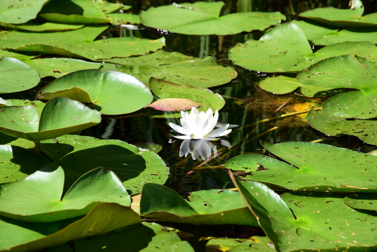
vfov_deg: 8.7
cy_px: 126
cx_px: 188
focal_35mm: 158
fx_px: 1650
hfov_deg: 13.0
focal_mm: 105
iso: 400
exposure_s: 1/500
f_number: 11
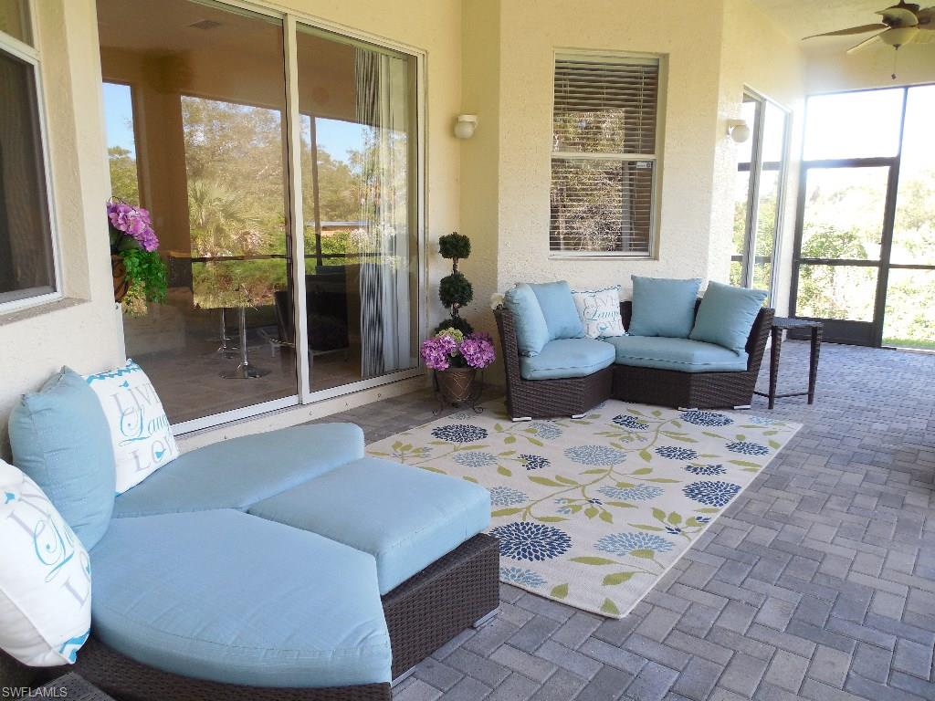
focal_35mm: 25
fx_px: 675
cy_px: 350
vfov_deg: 54.9
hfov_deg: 69.4
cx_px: 468
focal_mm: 4.5
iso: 125
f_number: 3.3
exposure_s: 1/40
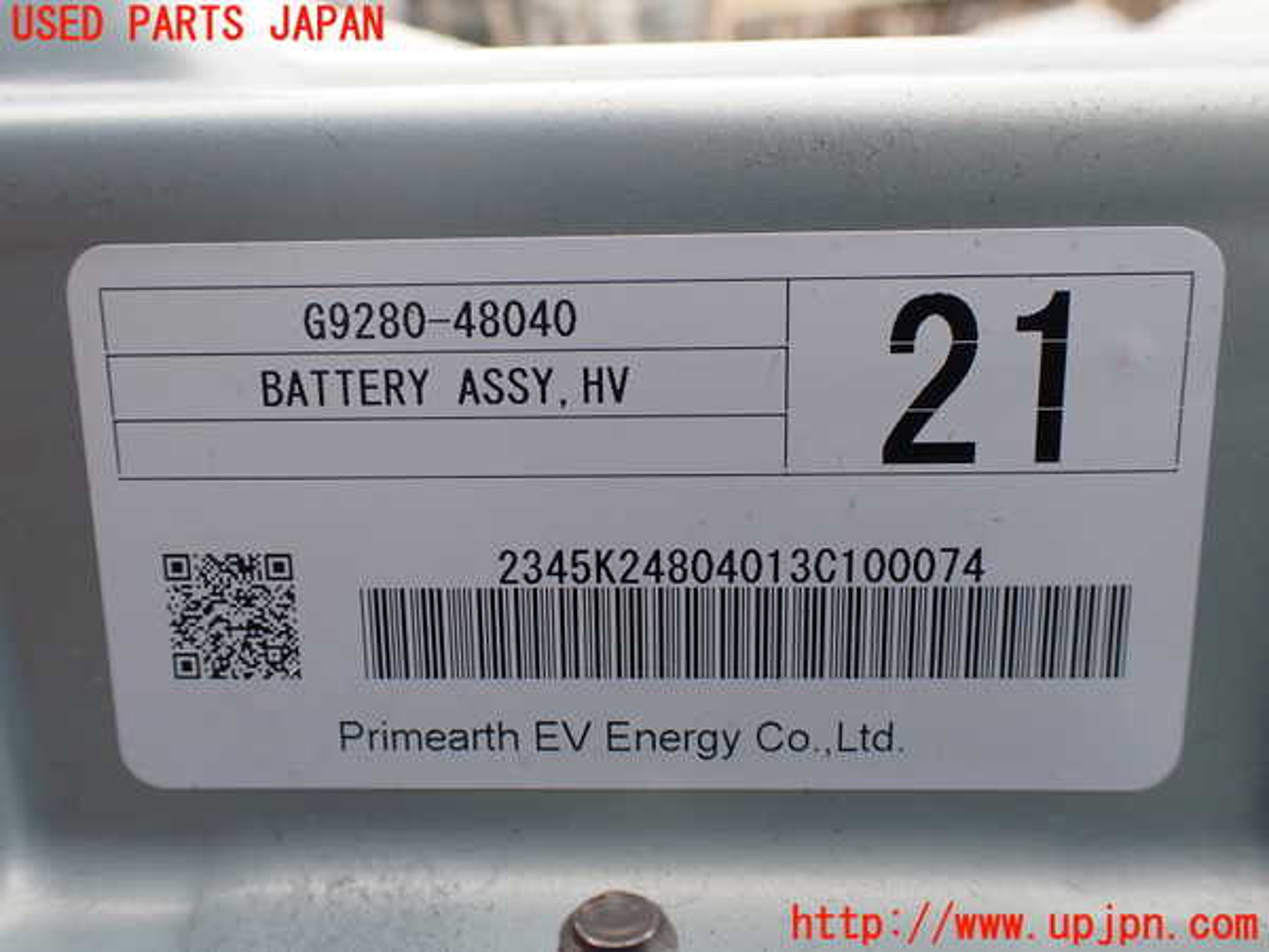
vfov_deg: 46.8
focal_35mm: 30
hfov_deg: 60.0
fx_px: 1100
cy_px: 476
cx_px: 634
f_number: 3.2
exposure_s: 1/160
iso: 100
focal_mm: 5.4
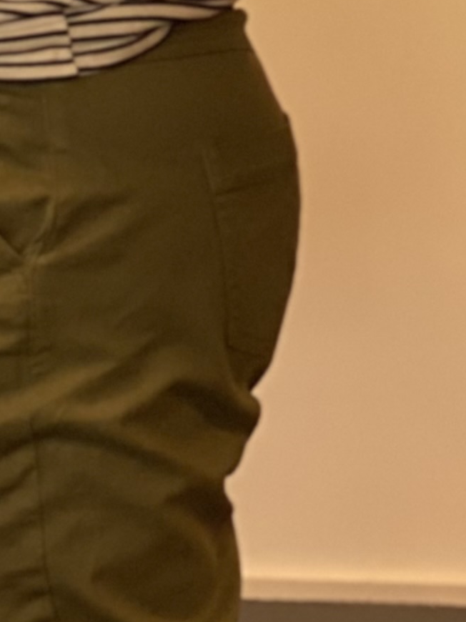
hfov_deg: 6.0
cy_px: -388
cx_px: -579
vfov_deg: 8.0
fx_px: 4328
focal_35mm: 241
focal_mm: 6
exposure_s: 1/100
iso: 125
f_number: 2
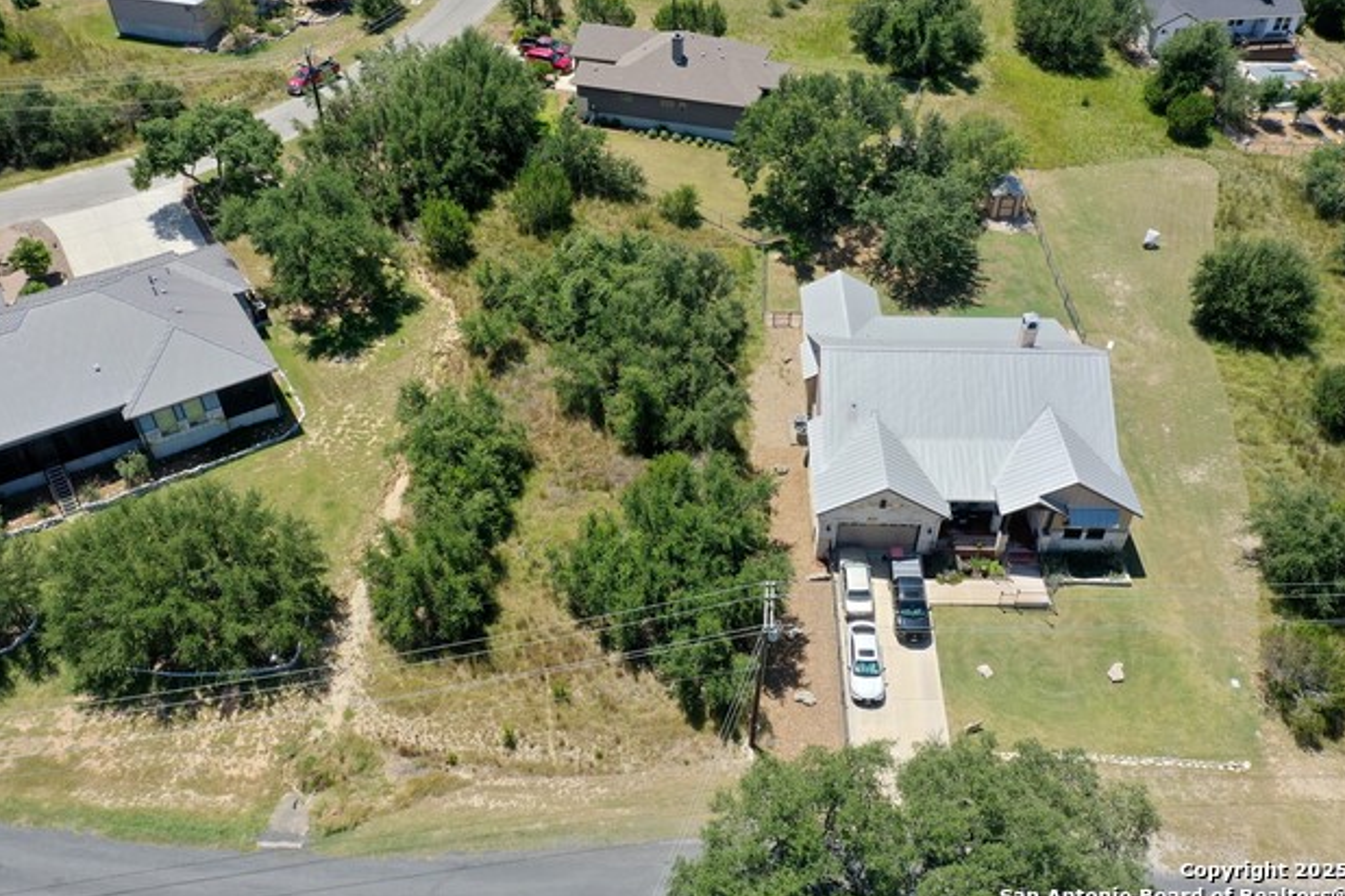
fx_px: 1083
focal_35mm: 29
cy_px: 445
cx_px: 657
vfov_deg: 45.0
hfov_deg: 63.7
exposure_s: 1/320
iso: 100
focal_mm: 10.26
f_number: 5.6
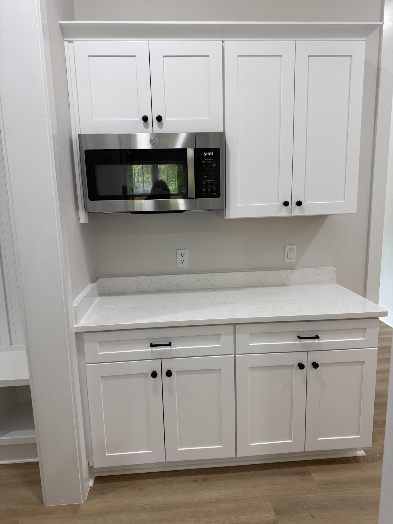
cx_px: 196
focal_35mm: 24
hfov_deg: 56.8
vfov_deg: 71.6
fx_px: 363
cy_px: 262
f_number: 1.78
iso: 160
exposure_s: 1/120
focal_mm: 6.76
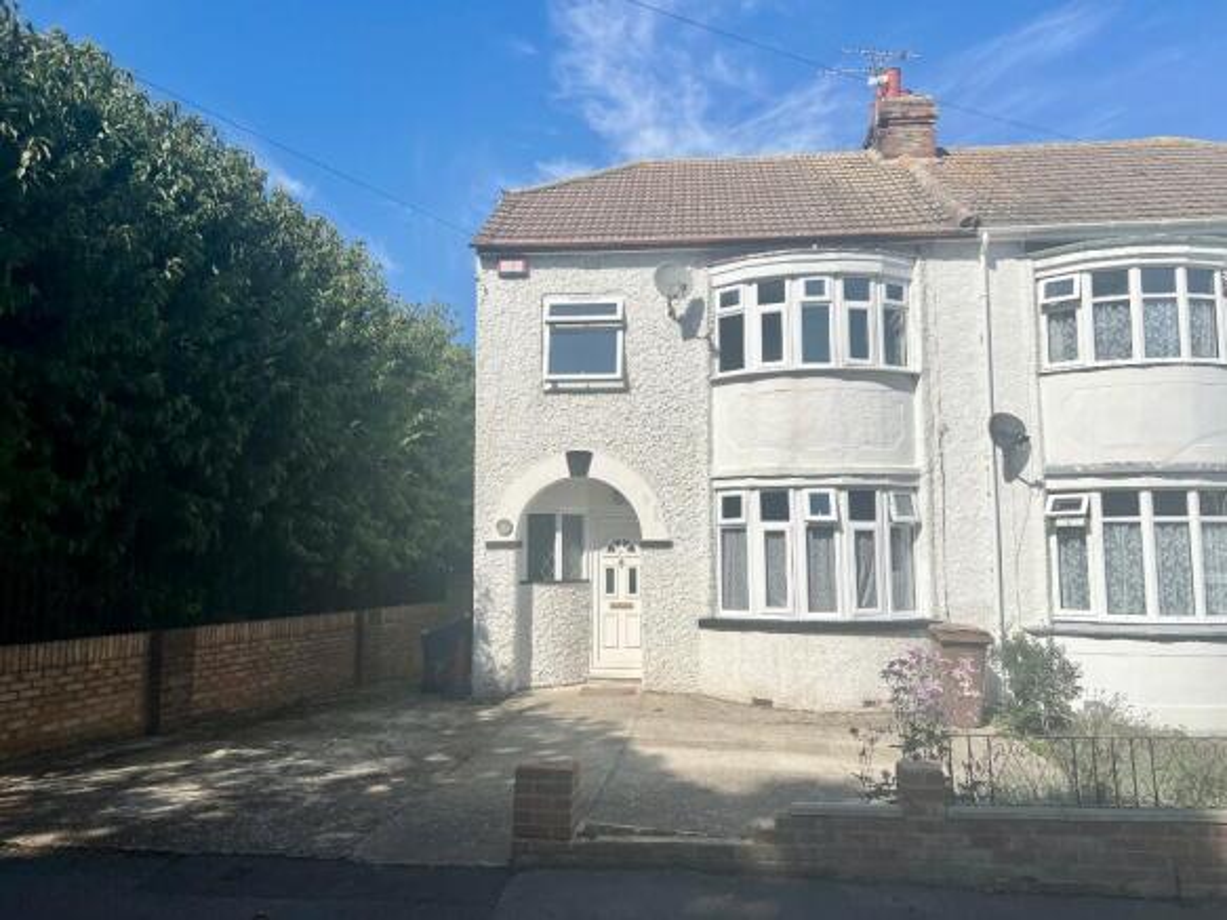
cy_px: 460
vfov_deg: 53.0
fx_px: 921
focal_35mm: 26
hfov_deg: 67.3
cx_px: 614
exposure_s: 1/8696
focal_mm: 5.7
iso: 50
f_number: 1.5
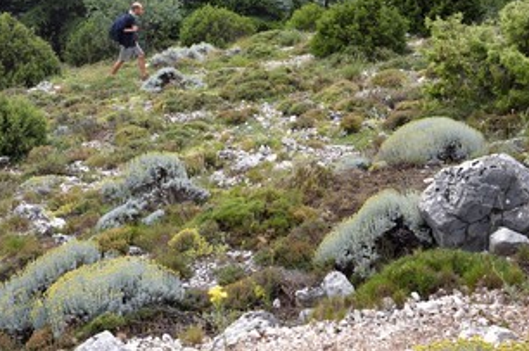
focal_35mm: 62
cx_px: 272
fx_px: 910
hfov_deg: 32.4
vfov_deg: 21.7
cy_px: 111
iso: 400
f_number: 10
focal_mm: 45
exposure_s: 1/250
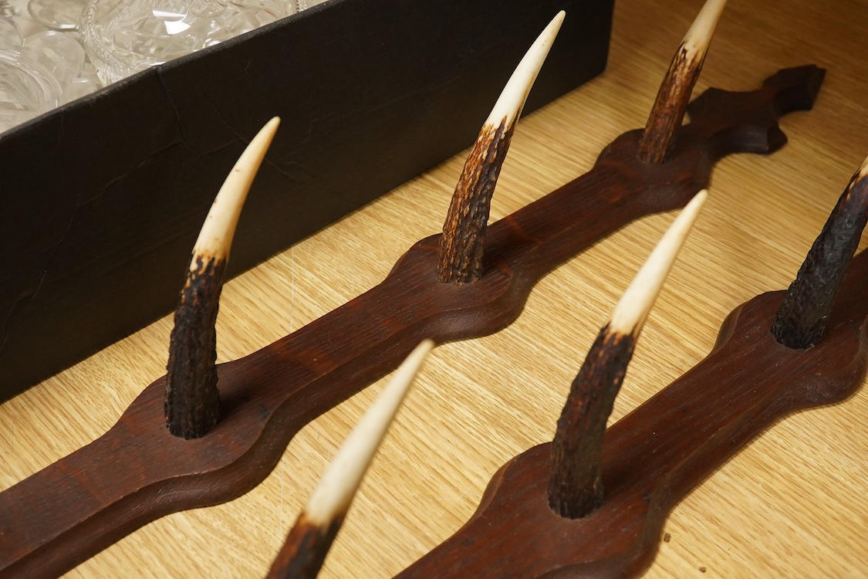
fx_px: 1085
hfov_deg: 43.6
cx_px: 434
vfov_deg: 29.9
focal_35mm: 45
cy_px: 290
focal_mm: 30
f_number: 9
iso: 2500
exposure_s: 1/100
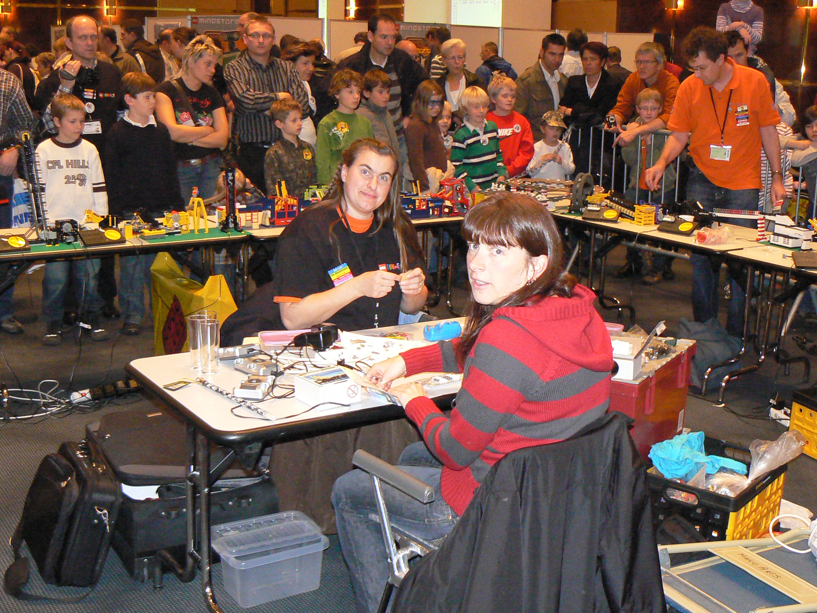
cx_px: 408
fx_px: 1062
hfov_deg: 42.1
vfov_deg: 32.2
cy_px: 306
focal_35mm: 45
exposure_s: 1/25
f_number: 2.8
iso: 320
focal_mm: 6.2
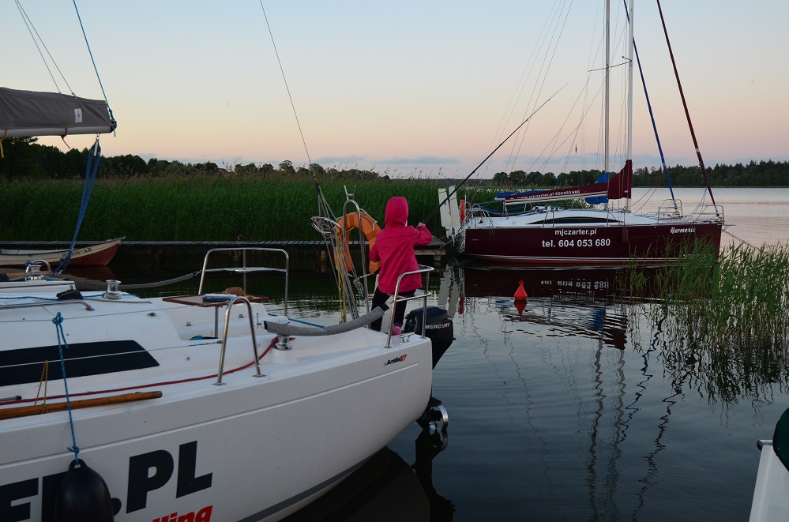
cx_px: 394
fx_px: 787
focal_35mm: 36
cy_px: 261
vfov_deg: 36.7
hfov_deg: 53.2
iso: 640
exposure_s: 1/100
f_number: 5
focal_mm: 24
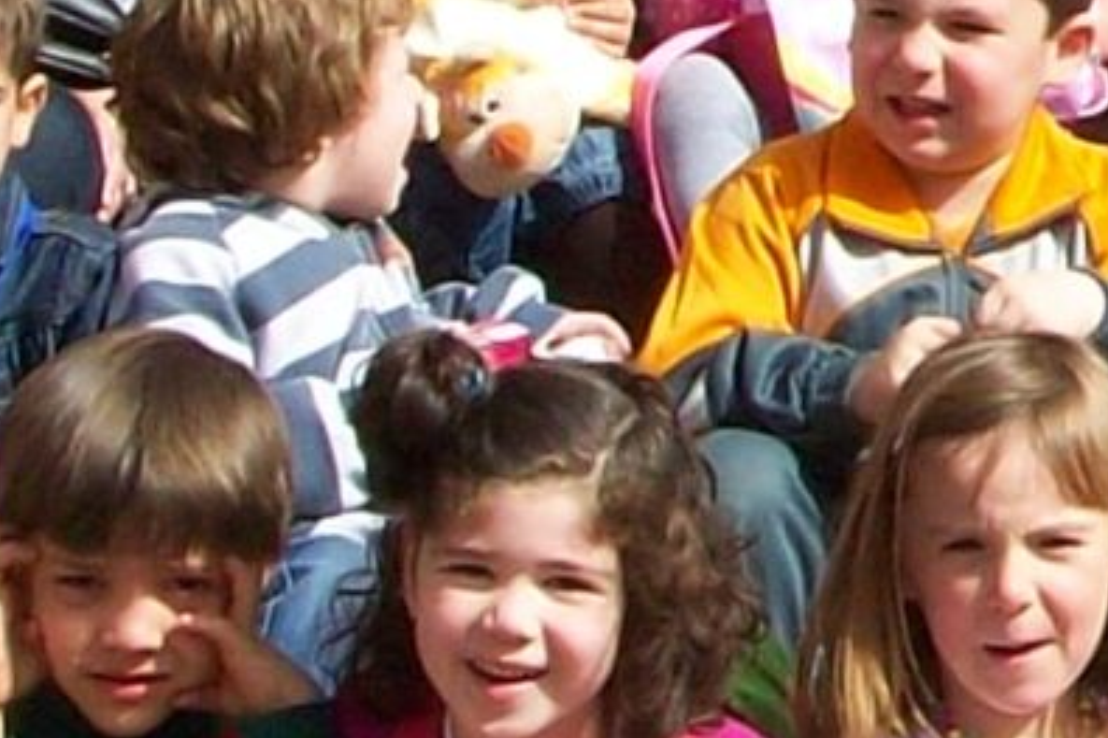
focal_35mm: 283
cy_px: -561
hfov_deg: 7.0
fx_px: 8706
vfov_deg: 4.8
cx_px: 2401
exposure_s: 1/276
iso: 80
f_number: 6.3
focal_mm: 7.1
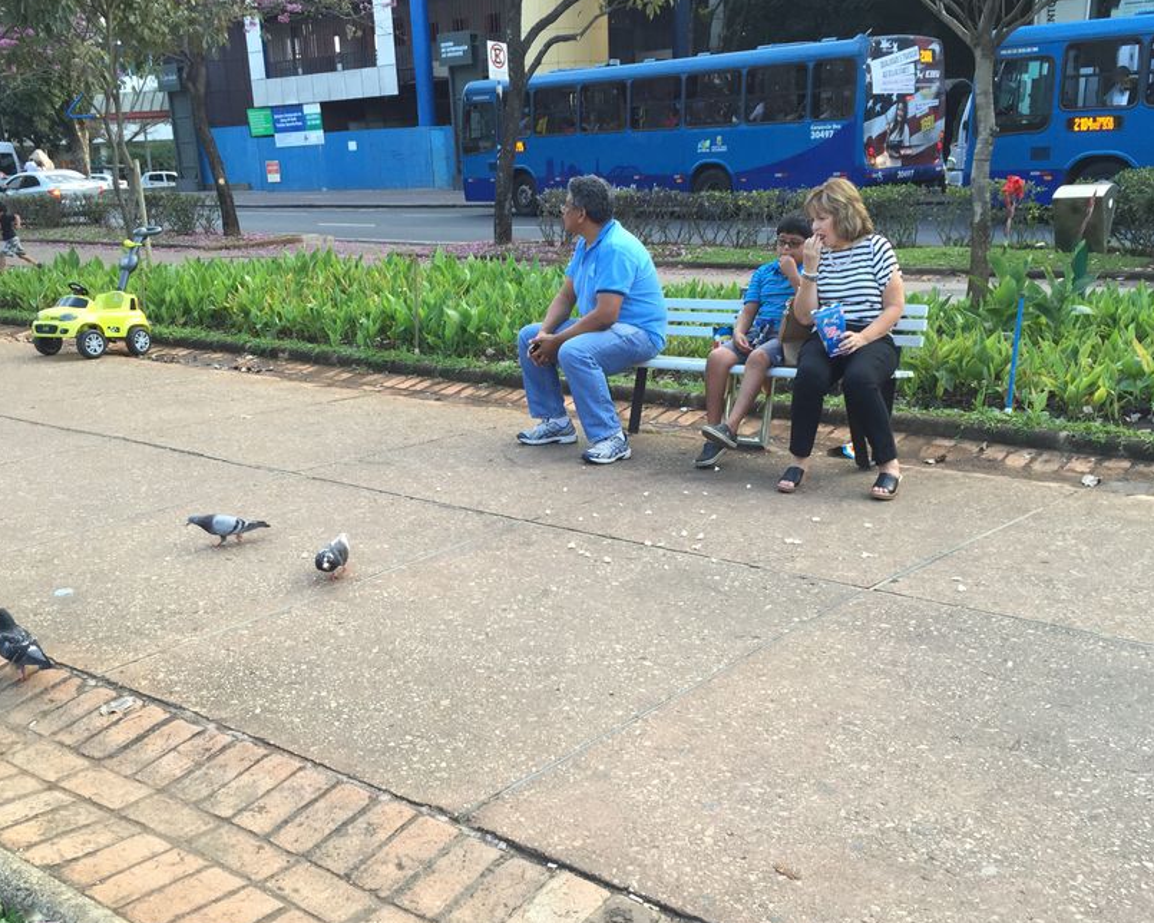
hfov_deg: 50.3
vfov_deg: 41.1
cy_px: 527
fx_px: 1230
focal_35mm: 36
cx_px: 542
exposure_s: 1/120
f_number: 2.2
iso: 50
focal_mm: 4.15
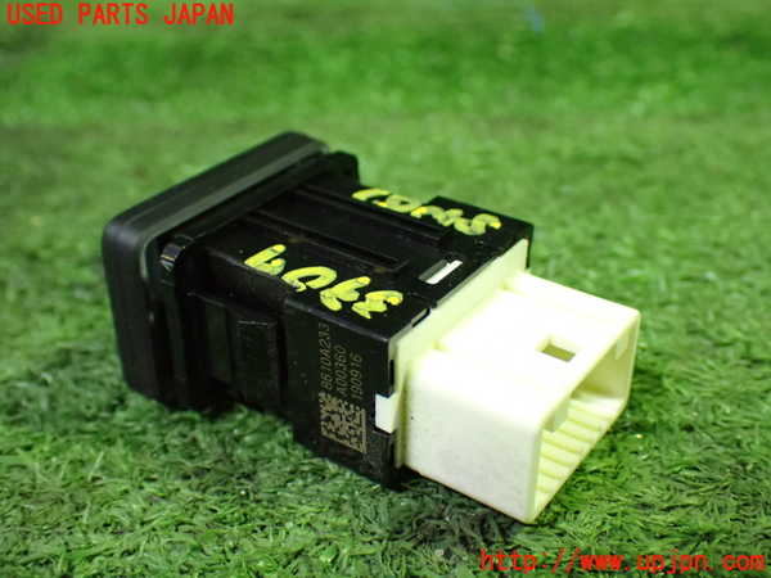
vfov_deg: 32.9
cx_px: 386
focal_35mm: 44
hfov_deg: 42.9
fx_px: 980
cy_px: 289
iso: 1250
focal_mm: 7.84
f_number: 2.9
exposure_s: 1/40
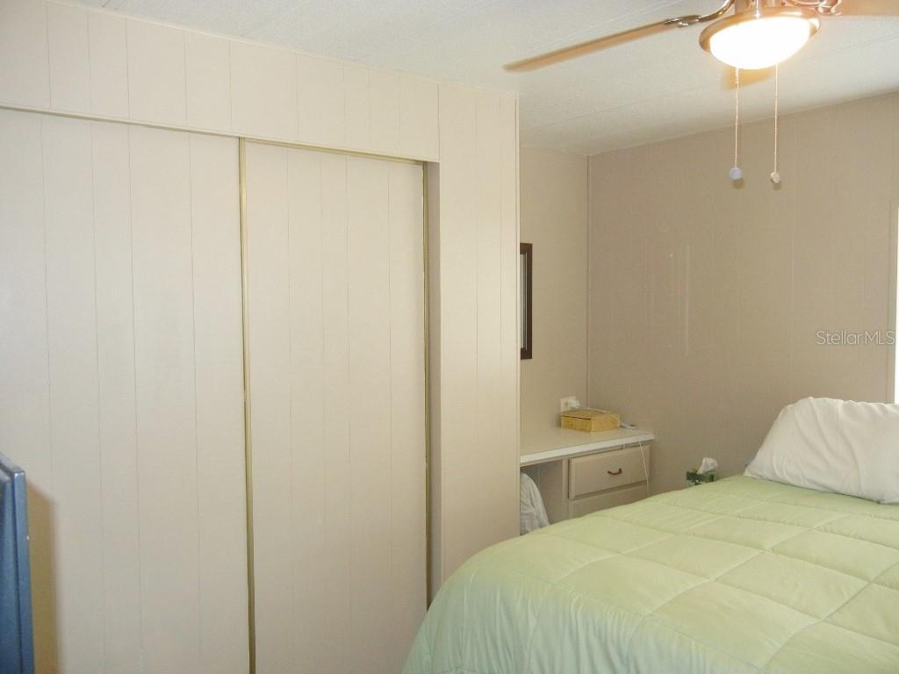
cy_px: 337
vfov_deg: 46.8
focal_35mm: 30
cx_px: 450
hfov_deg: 60.0
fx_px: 779
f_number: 3.5
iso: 200
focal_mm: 5.4
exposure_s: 1/30
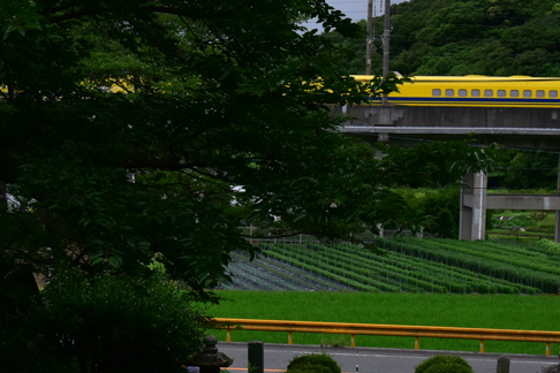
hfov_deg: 25.4
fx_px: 1244
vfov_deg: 16.8
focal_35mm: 80
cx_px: 257
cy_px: 338
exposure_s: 1/1000
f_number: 6.3
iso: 500
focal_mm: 38
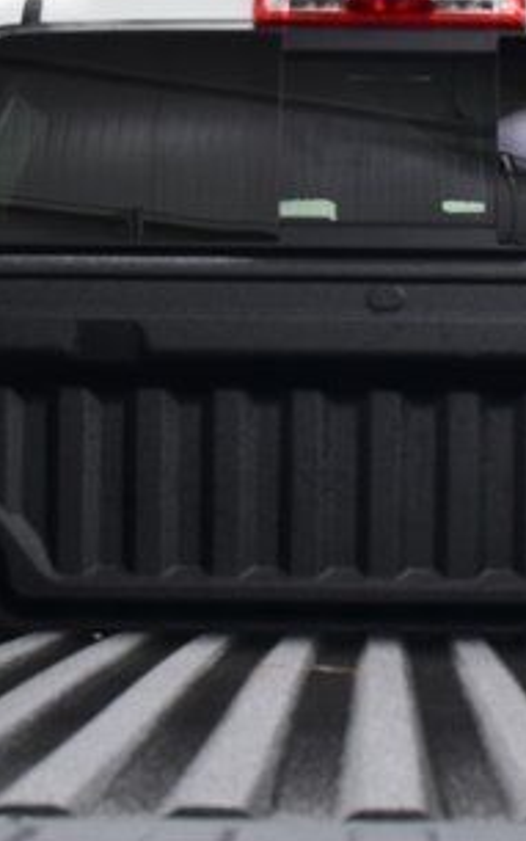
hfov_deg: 16.9
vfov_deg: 26.8
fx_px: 1764
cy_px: 459
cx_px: 386
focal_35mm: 77
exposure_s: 1/15
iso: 560
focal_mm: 24
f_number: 6.3
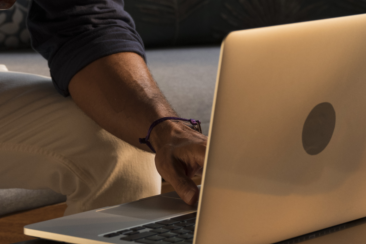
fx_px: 1749
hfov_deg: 11.9
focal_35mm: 172
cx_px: 149
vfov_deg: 7.9
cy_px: -77
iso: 500
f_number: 4
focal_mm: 51
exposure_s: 1/125
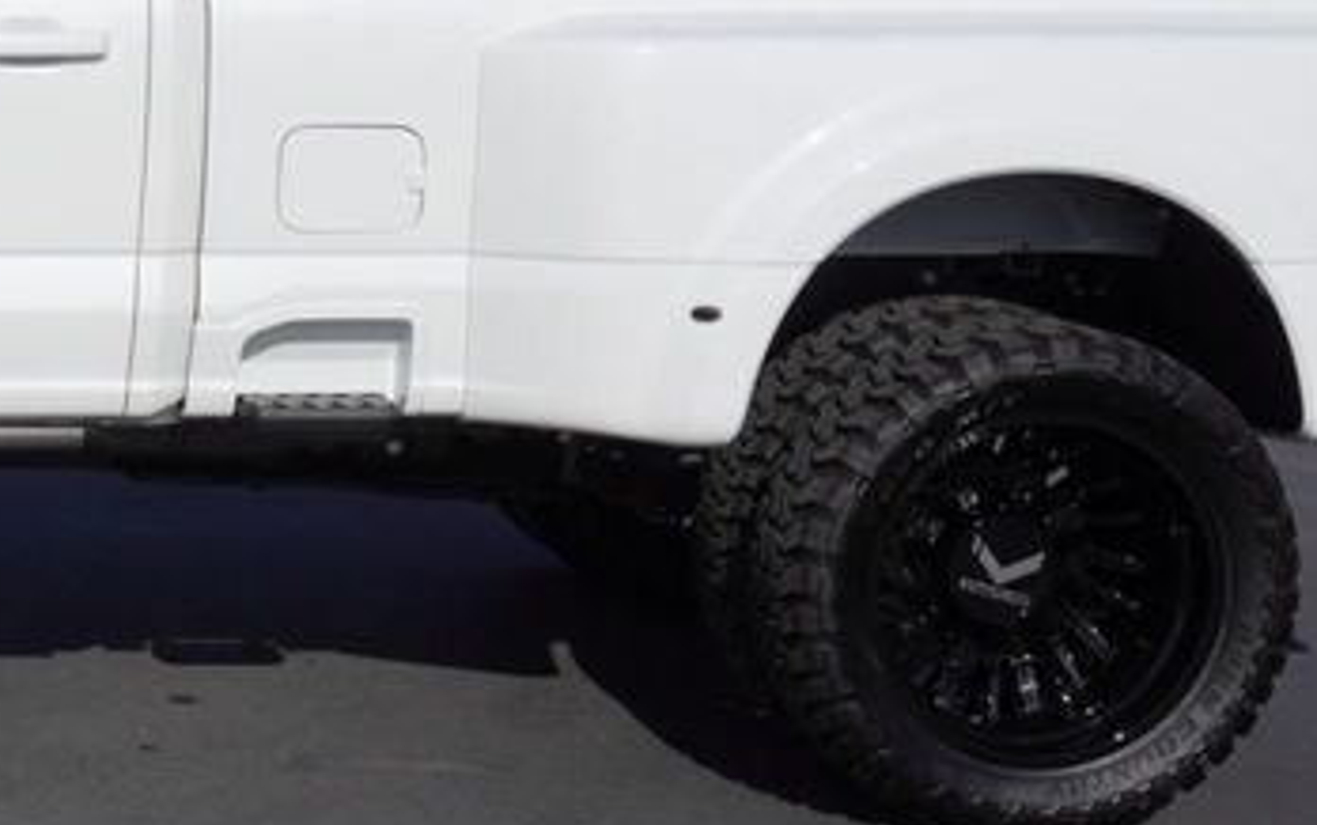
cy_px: 288
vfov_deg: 13.8
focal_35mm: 94
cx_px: -182
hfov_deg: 20.8
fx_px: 3394
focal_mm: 21
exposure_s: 1/400
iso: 100
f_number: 10
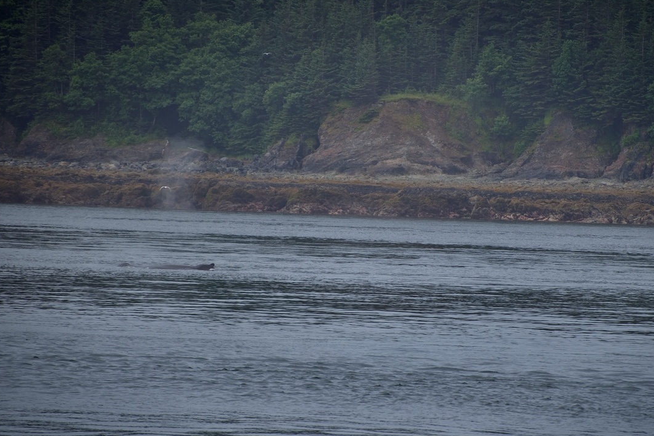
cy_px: 260
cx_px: 364
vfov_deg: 3.8
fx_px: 6541
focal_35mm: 360
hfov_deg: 5.7
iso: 140
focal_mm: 300
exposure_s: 1/640
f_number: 5.6
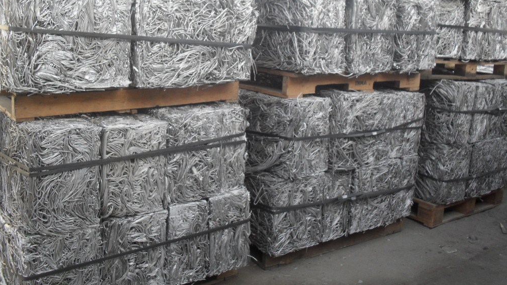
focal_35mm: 39
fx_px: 524
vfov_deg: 30.2
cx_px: 257
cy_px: 92
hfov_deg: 51.6
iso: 100
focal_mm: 6.3
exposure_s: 1/125
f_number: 3.2
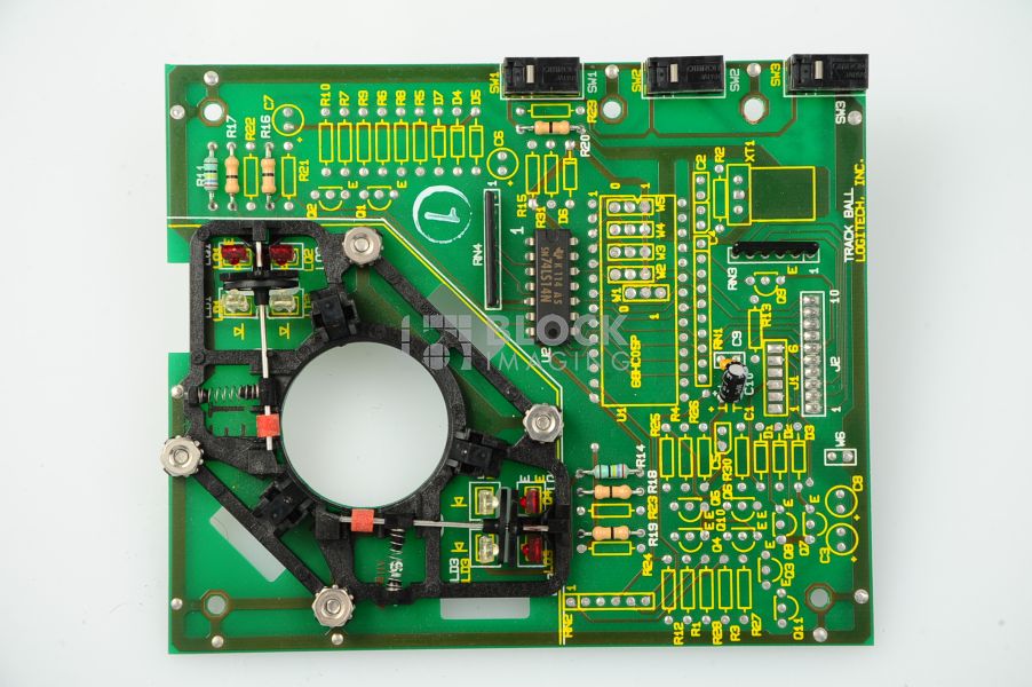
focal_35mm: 120
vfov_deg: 11.4
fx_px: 3437
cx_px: 516
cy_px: 344
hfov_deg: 17.1
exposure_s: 1/160
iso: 400
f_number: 9
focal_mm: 120
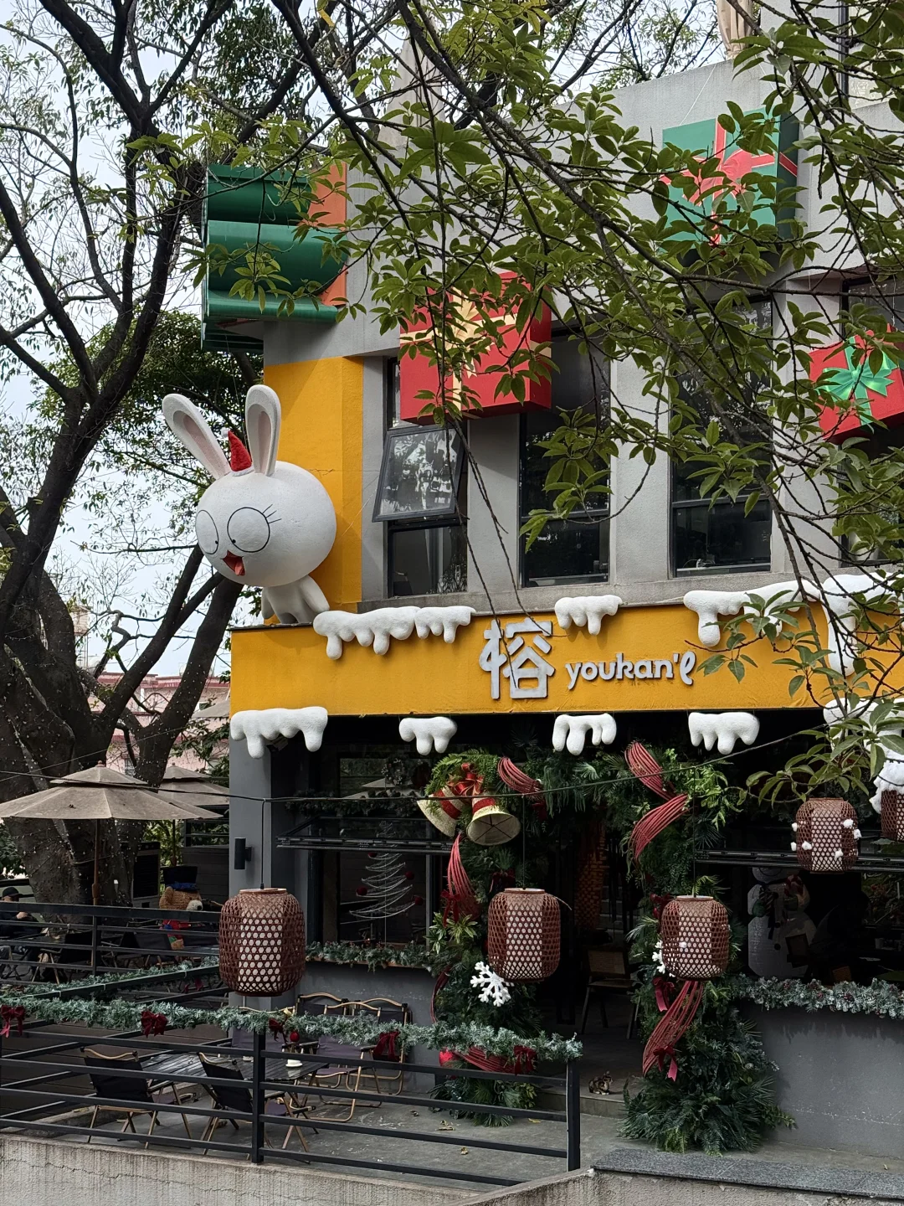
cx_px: 452
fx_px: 1671
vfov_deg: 39.7
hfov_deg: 30.3
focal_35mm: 48
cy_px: 603
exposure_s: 1/1795
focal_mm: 6.76
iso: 64
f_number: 1.78
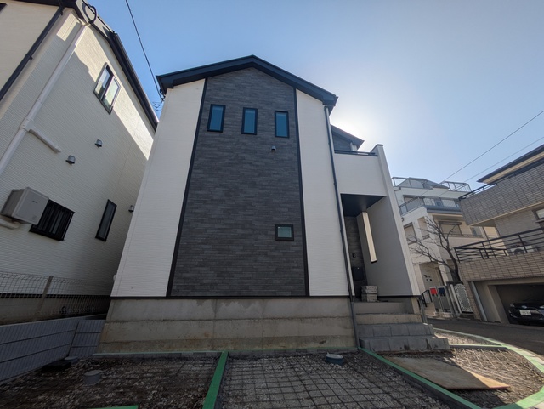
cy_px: 204
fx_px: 220
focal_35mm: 14
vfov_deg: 85.8
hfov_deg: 102.0
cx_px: 272
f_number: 2.2
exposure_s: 1/4184
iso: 51
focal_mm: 1.83
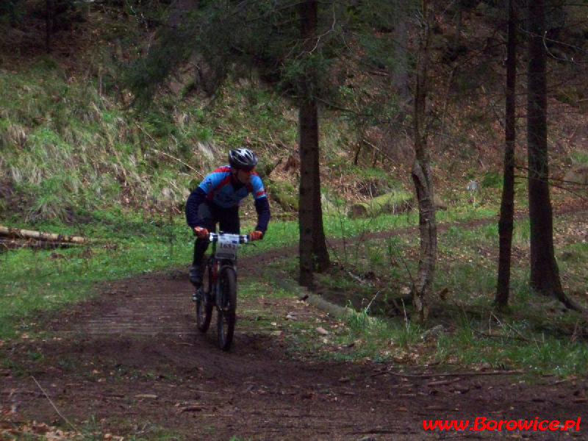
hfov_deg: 16.8
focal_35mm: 117
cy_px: 220
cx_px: 294
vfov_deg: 12.7
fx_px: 1987
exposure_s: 1/125
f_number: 4.4
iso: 400
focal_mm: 19.2
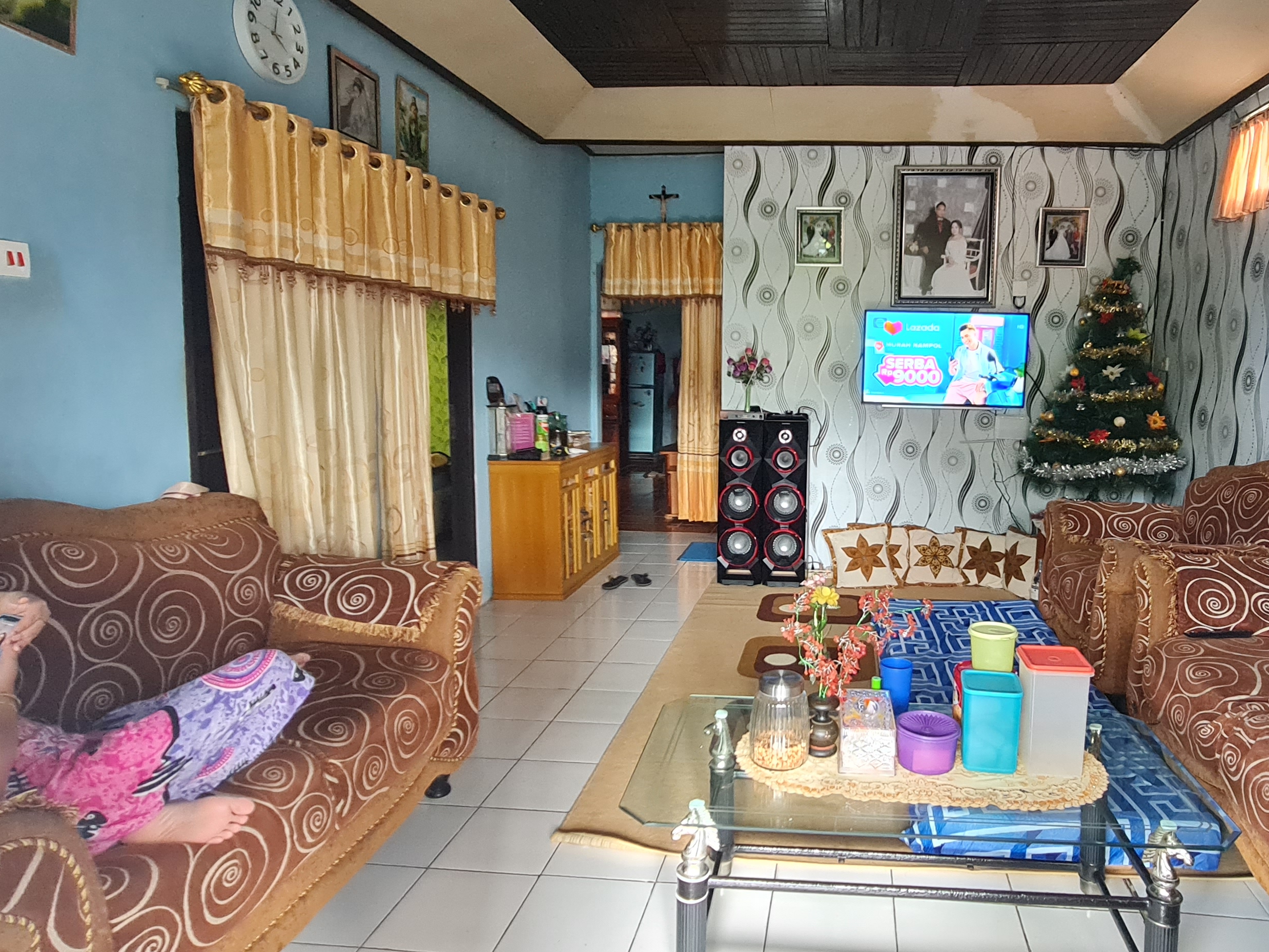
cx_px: 784
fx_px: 770
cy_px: 449
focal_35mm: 21
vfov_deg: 63.4
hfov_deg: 77.7
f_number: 2.2
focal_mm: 2.2
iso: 640
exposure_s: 1/33
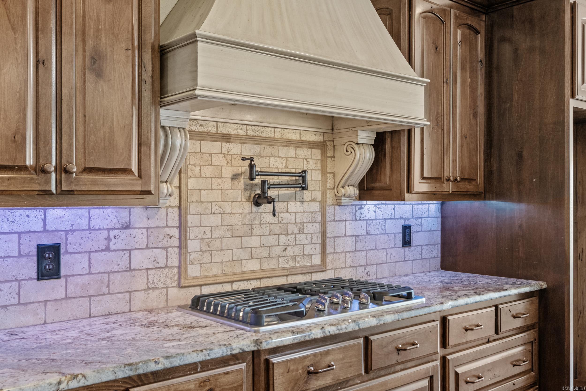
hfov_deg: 57.2
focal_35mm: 33
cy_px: 196
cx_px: 293
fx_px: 537
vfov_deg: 40.0
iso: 800
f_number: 8
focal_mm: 21.9
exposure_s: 1/3
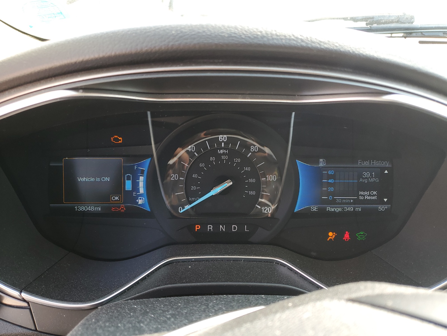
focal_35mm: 26
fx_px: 336
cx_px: 224
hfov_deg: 67.3
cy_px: 168
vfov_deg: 53.1
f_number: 1.5
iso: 50
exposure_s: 1/133
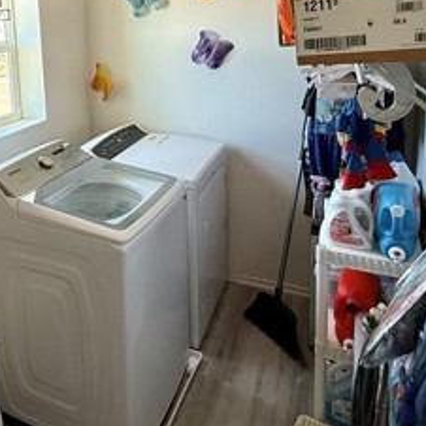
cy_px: 98
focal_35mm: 35
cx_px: 81
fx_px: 487
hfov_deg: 44.7
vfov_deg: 45.3
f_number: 2.2
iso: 250
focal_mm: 2.22
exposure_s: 1/99
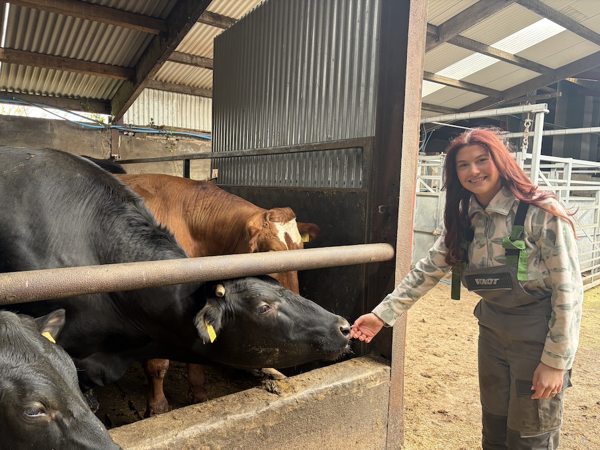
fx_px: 451
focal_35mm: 26
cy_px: 225
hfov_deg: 67.3
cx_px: 300
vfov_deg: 53.1
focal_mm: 5.96
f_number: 1.6
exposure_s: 1/121
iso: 80
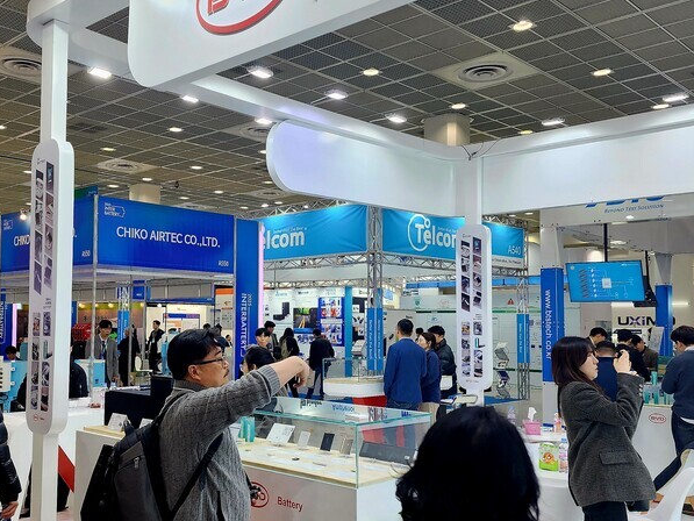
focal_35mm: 37
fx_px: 742
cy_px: 288
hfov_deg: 49.9
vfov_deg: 38.6
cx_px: 294
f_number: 1.8
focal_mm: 6.4
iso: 64
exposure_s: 1/120
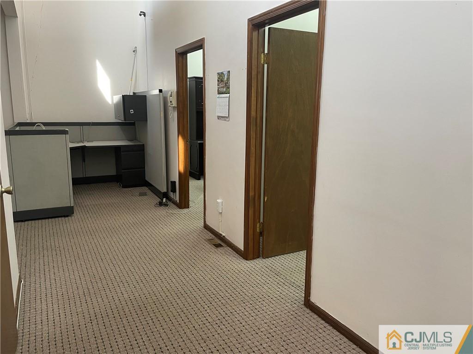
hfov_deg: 67.3
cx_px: 236
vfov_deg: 53.1
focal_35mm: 26
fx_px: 355
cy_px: 177
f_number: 1.6
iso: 100
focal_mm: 4.2
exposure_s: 1/60
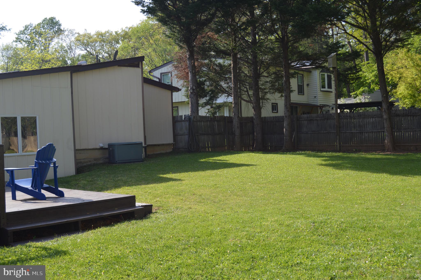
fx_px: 491
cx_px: 210
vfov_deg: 31.8
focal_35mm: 42
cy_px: 140
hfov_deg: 46.4
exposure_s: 1/160
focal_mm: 28
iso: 100
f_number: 6.3
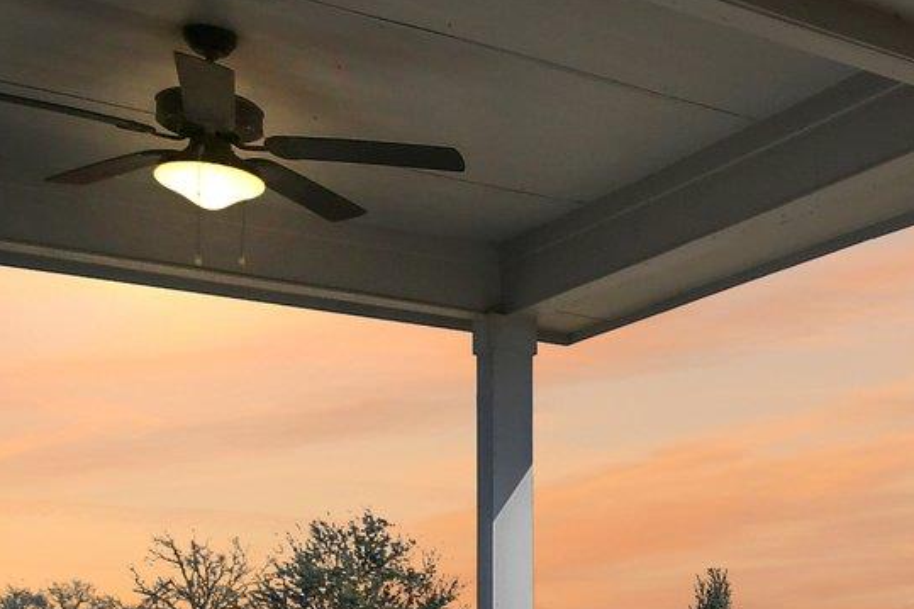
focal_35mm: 57
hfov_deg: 30.2
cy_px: 659
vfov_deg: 22.5
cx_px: 1082
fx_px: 1447
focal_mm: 10
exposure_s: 1/2000
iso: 400
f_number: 8
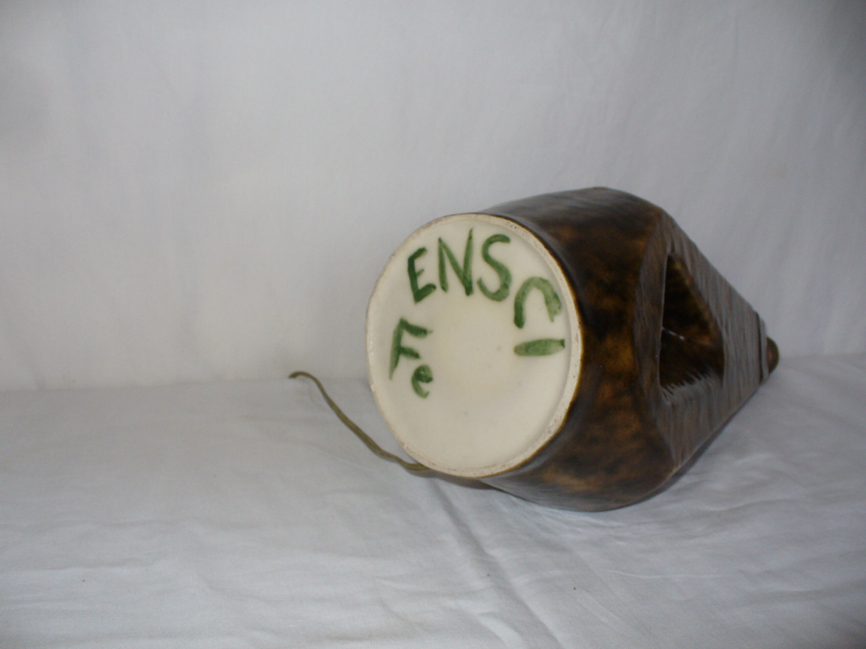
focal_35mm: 37
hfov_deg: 50.1
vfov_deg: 38.7
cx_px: 433
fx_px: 926
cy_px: 324
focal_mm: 6.1
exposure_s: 1/40
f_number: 2.8
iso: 100
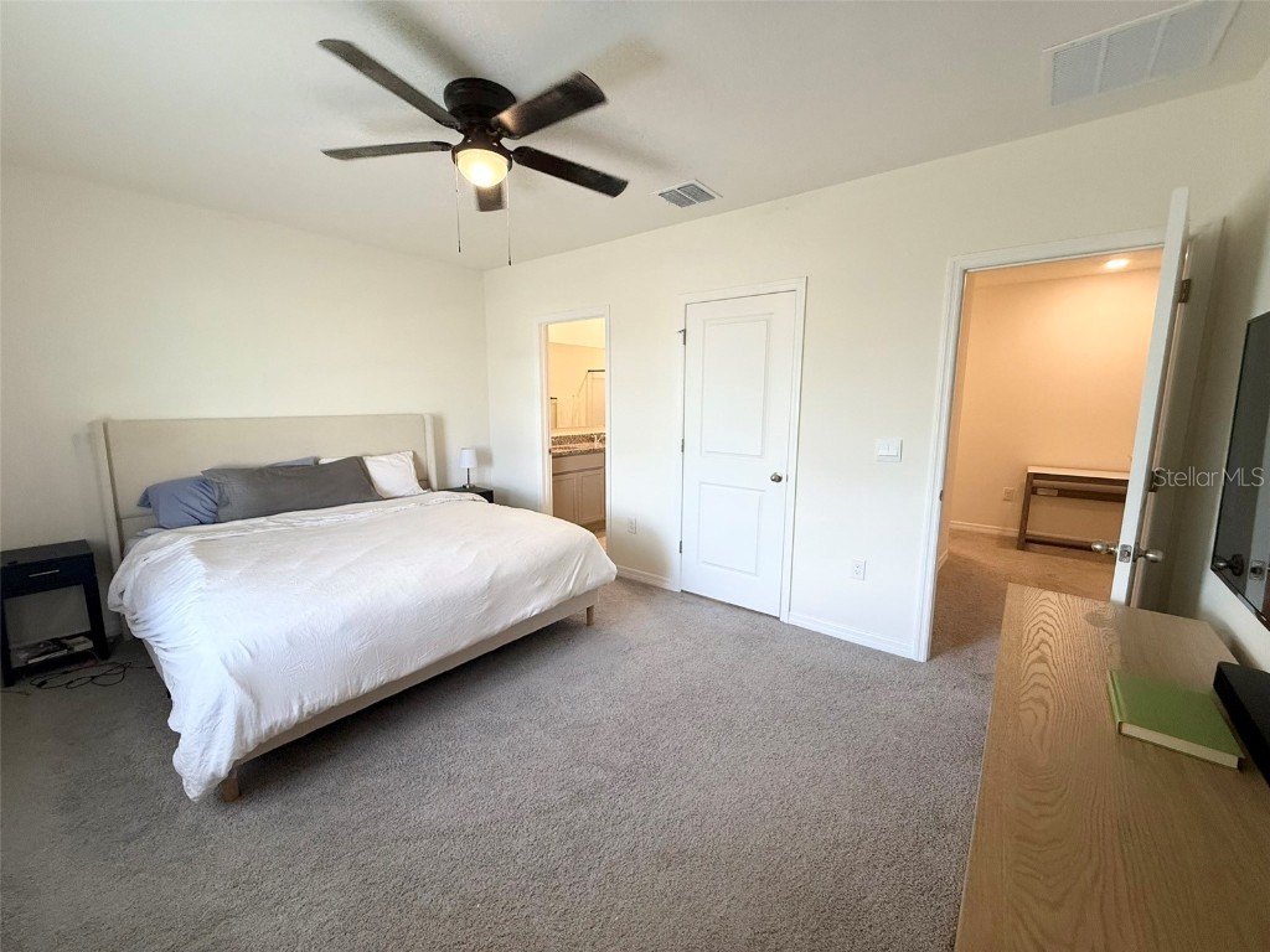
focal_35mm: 14
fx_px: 514
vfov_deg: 85.7
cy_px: 476
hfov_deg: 102.1
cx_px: 635
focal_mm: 2.22
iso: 200
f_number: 2.2
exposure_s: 1/120
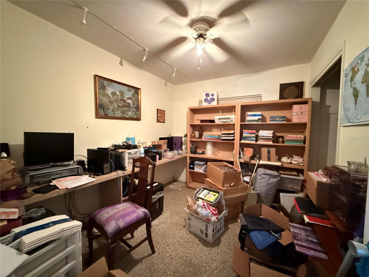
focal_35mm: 14
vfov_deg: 85.7
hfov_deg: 102.1
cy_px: 138
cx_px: 184
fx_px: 149
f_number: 2.2
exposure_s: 1/30
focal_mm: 2.22
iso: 1600
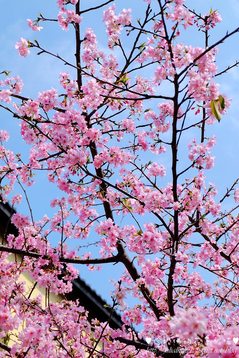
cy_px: 179
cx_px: 120
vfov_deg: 31.0
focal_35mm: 65
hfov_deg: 20.9
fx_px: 647
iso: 200
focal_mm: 43.4
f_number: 5.6
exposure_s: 1/750
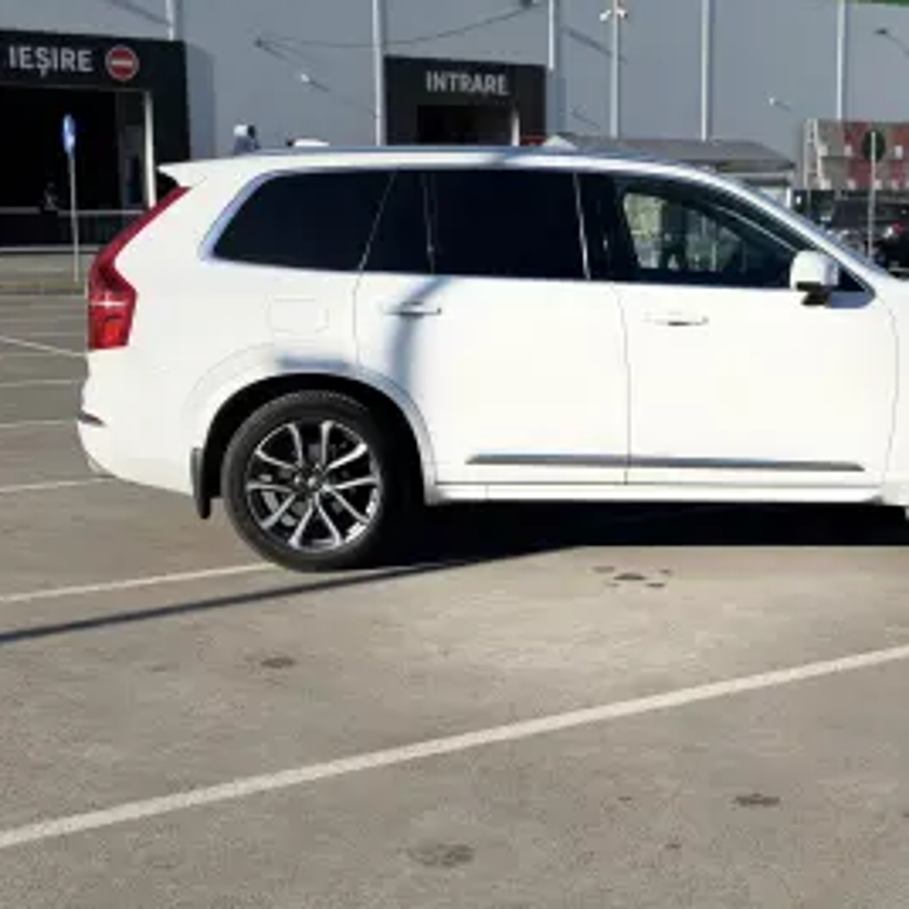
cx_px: 600
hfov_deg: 29.8
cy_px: 454
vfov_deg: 30.0
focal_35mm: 57
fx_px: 1693
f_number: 1.78
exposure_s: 1/8772
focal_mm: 6.76
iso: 64
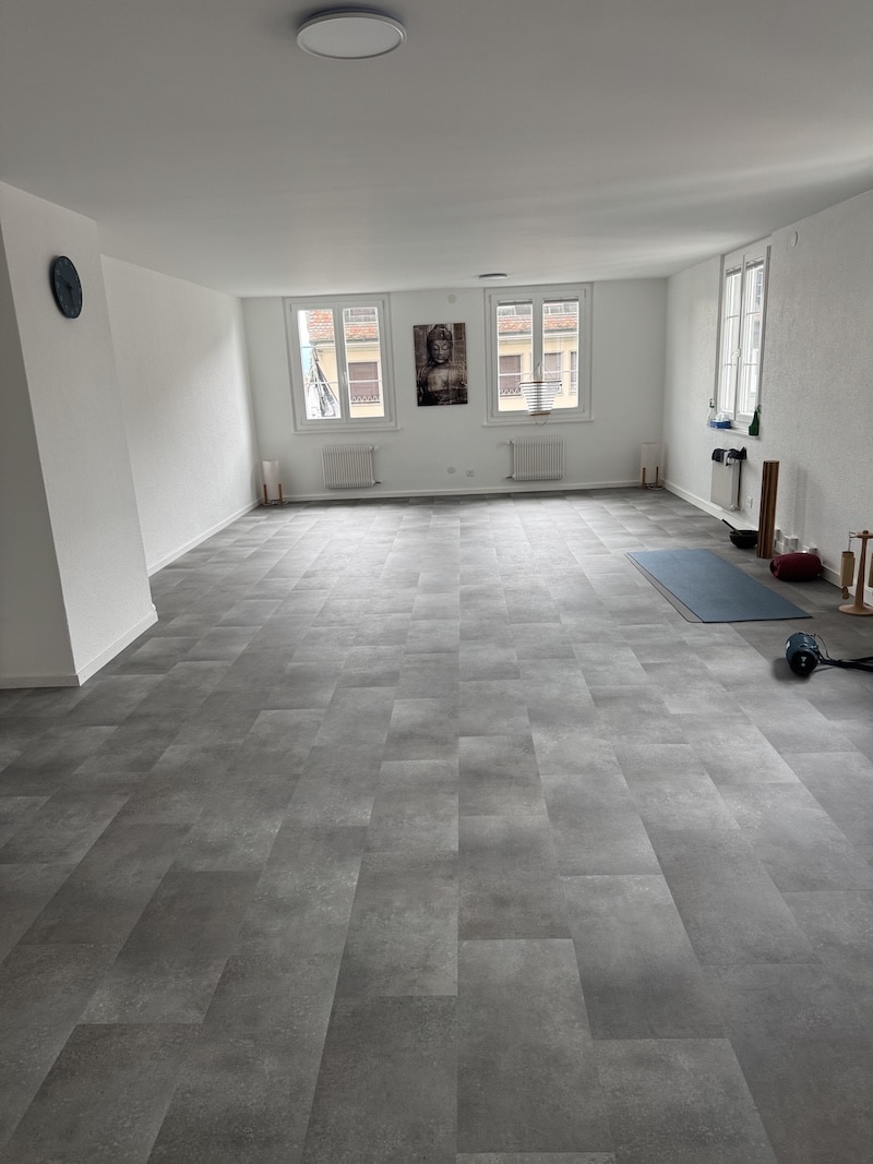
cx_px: 436
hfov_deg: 56.8
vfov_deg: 71.6
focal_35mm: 24
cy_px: 582
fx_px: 807
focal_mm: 6.76
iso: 200
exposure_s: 1/121
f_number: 1.78
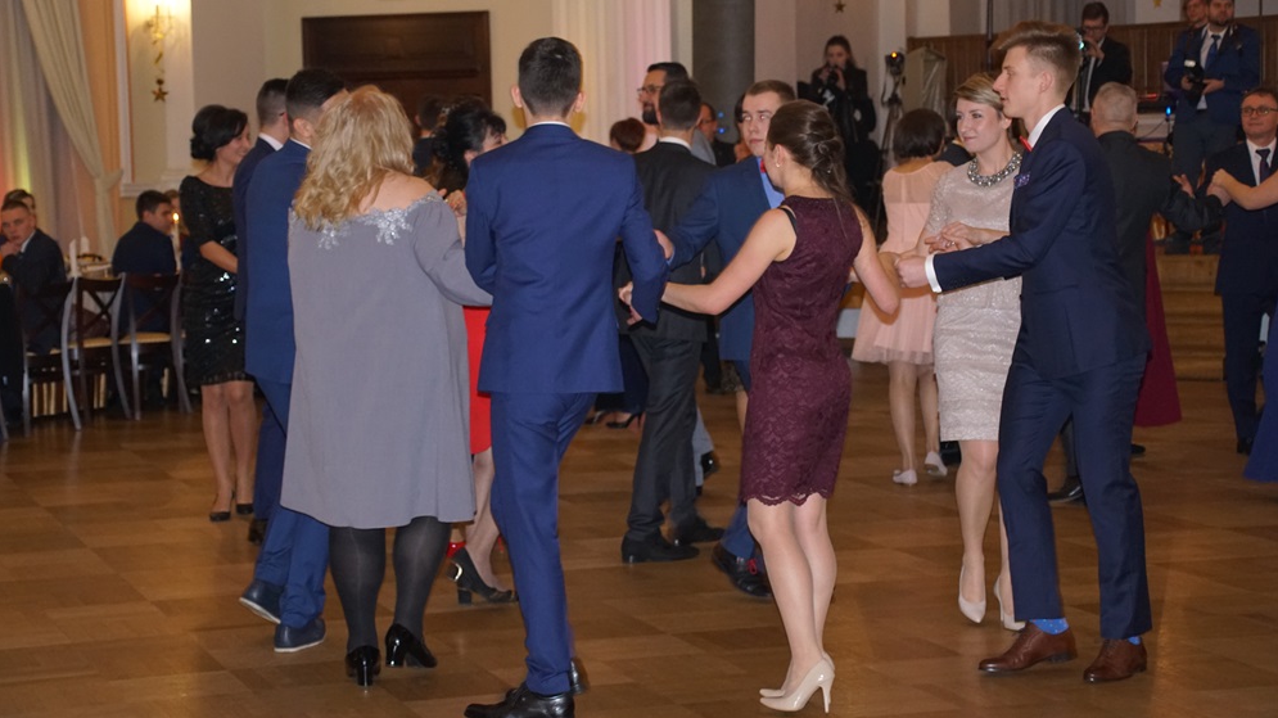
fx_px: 2676
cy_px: 326
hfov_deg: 26.9
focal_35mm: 79
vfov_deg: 15.3
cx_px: 637
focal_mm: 50
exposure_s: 1/60
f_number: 5
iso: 1600
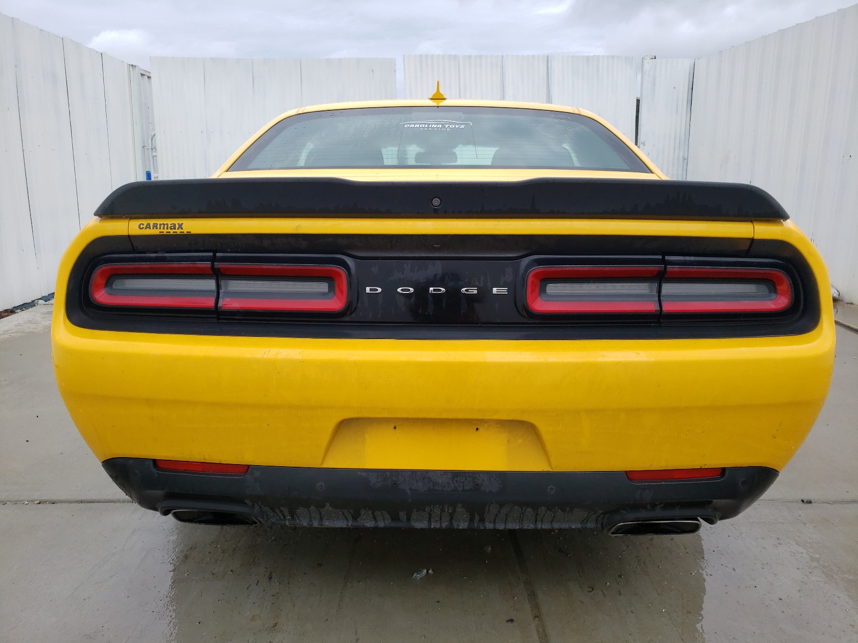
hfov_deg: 67.3
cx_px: 429
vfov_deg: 53.1
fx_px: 644
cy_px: 322
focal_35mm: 26
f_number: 1.5
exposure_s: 1/2500
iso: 50
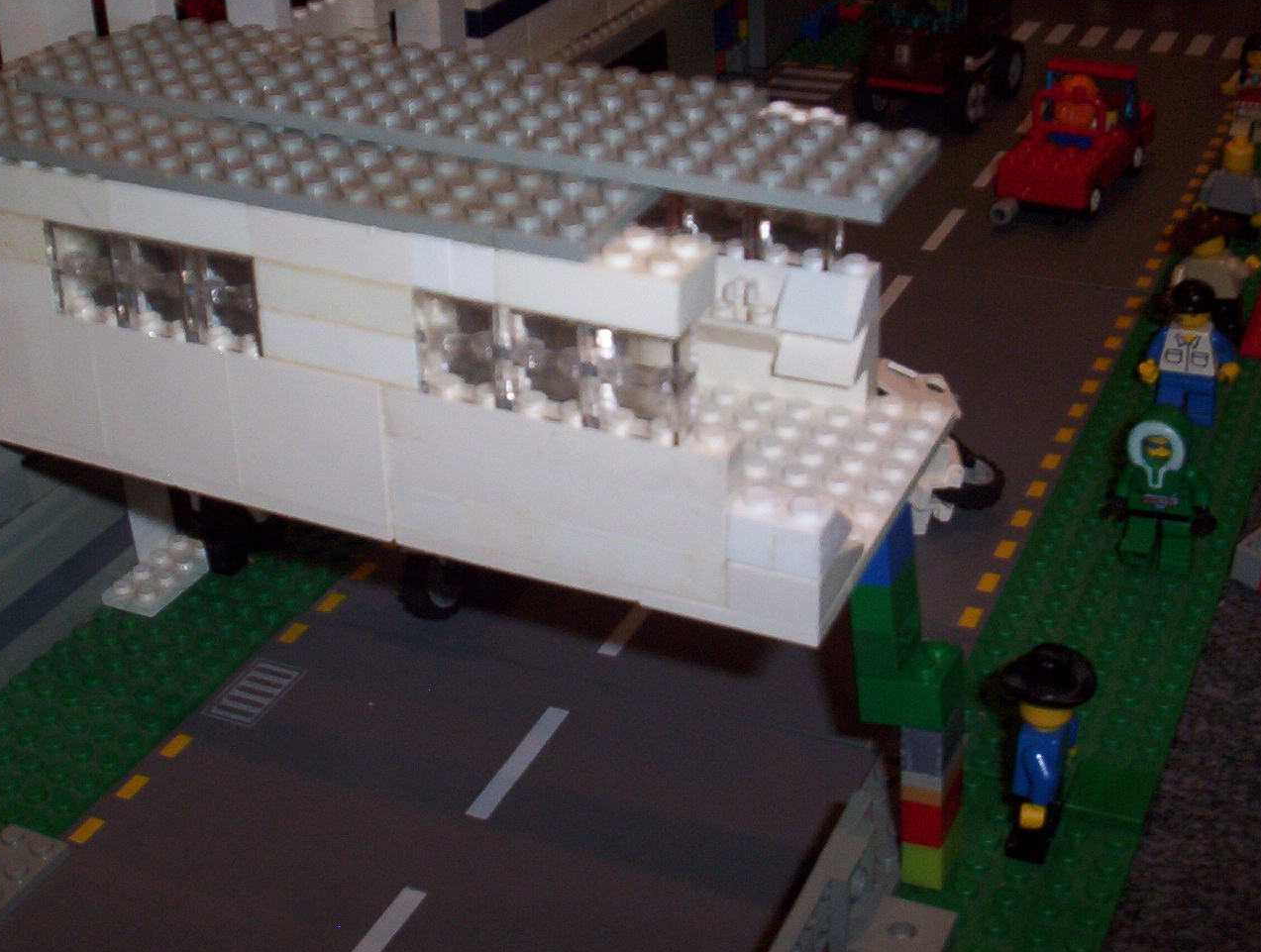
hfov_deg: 38.0
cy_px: 367
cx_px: 515
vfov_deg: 29.1
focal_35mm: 50
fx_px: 1826
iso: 140
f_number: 4.5
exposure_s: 1/30
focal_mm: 6
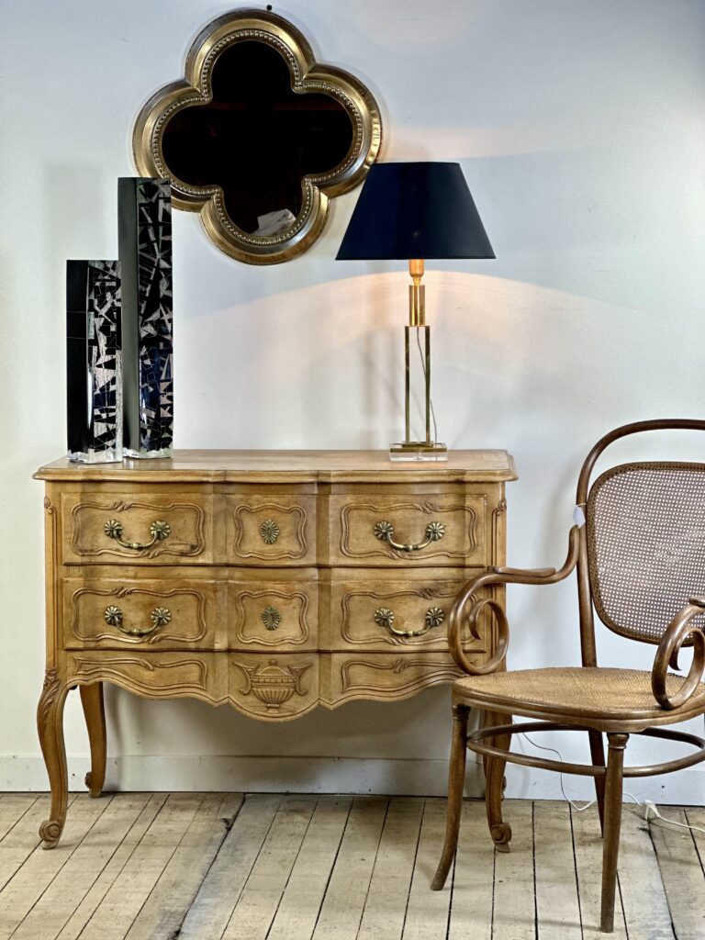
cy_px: 470
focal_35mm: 77
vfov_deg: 25.3
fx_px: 2091
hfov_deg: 19.1
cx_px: 352
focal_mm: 9
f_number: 2.8
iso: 200
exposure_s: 1/100
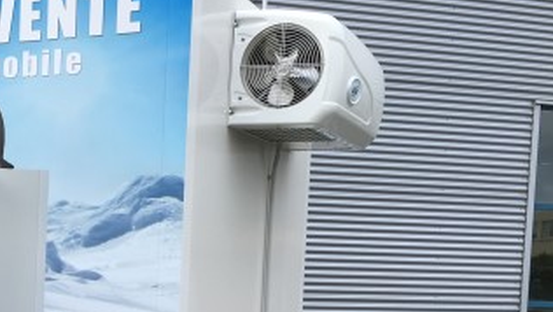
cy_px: 324
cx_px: 66
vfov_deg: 18.3
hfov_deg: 31.4
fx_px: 939
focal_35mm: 64
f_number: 2.2
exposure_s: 1/107
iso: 25
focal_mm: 4.15
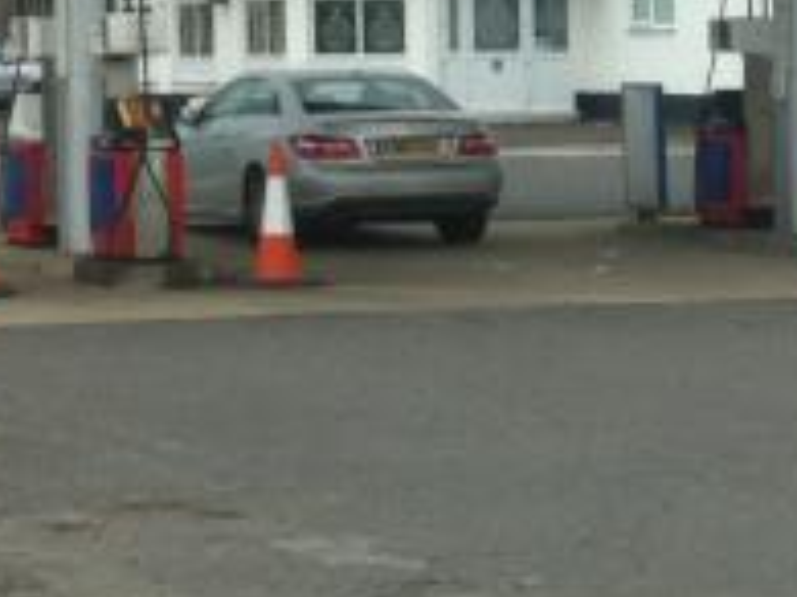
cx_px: 989
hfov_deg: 10.6
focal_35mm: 184
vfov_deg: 8.0
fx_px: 4234
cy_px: 55
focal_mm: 3.85
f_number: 2.8
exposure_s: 1/940
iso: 80
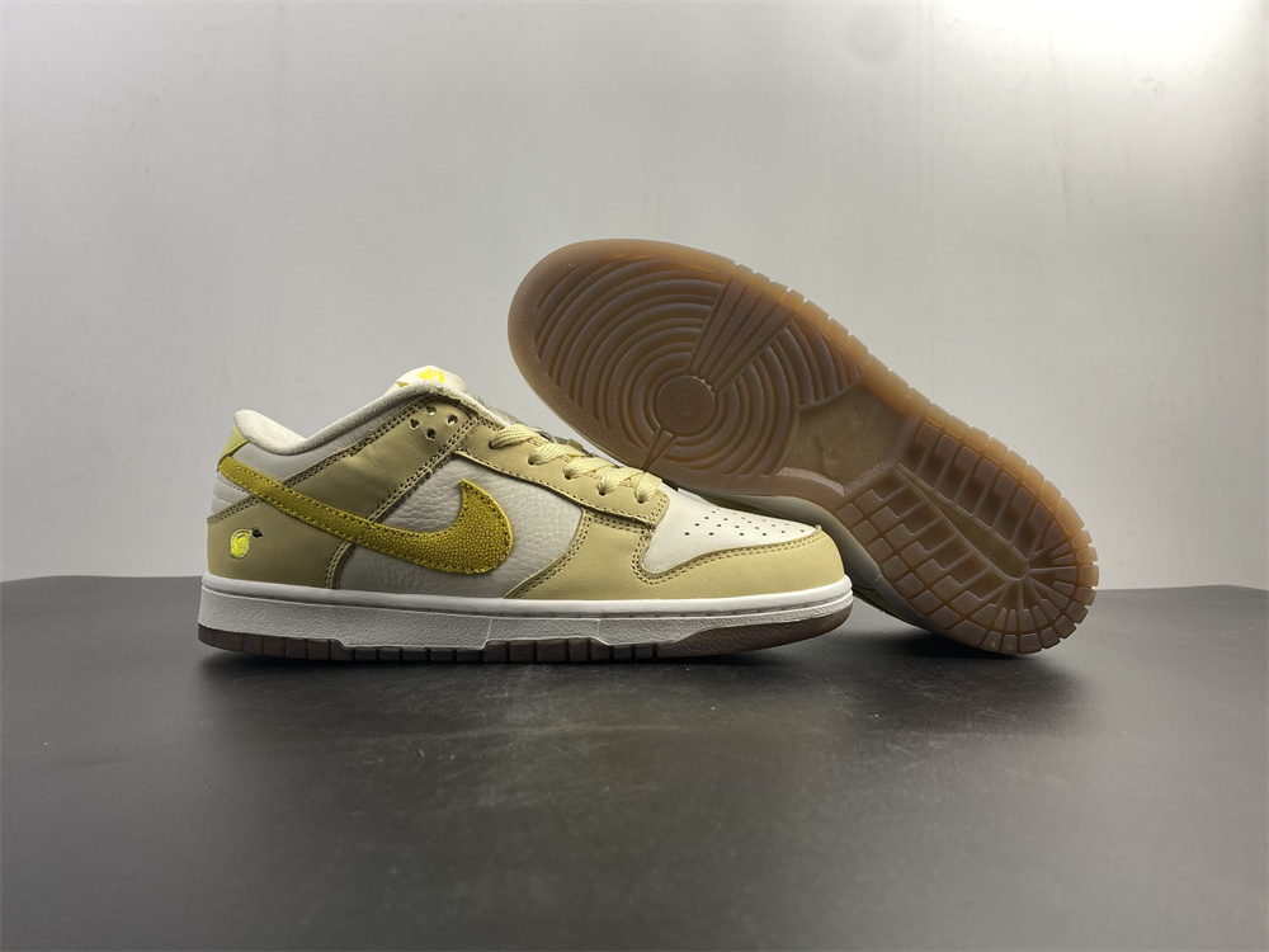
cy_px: 476
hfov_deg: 67.3
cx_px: 634
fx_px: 953
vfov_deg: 53.1
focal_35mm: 26
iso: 64
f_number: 1.8
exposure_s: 1/100
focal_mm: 4.25
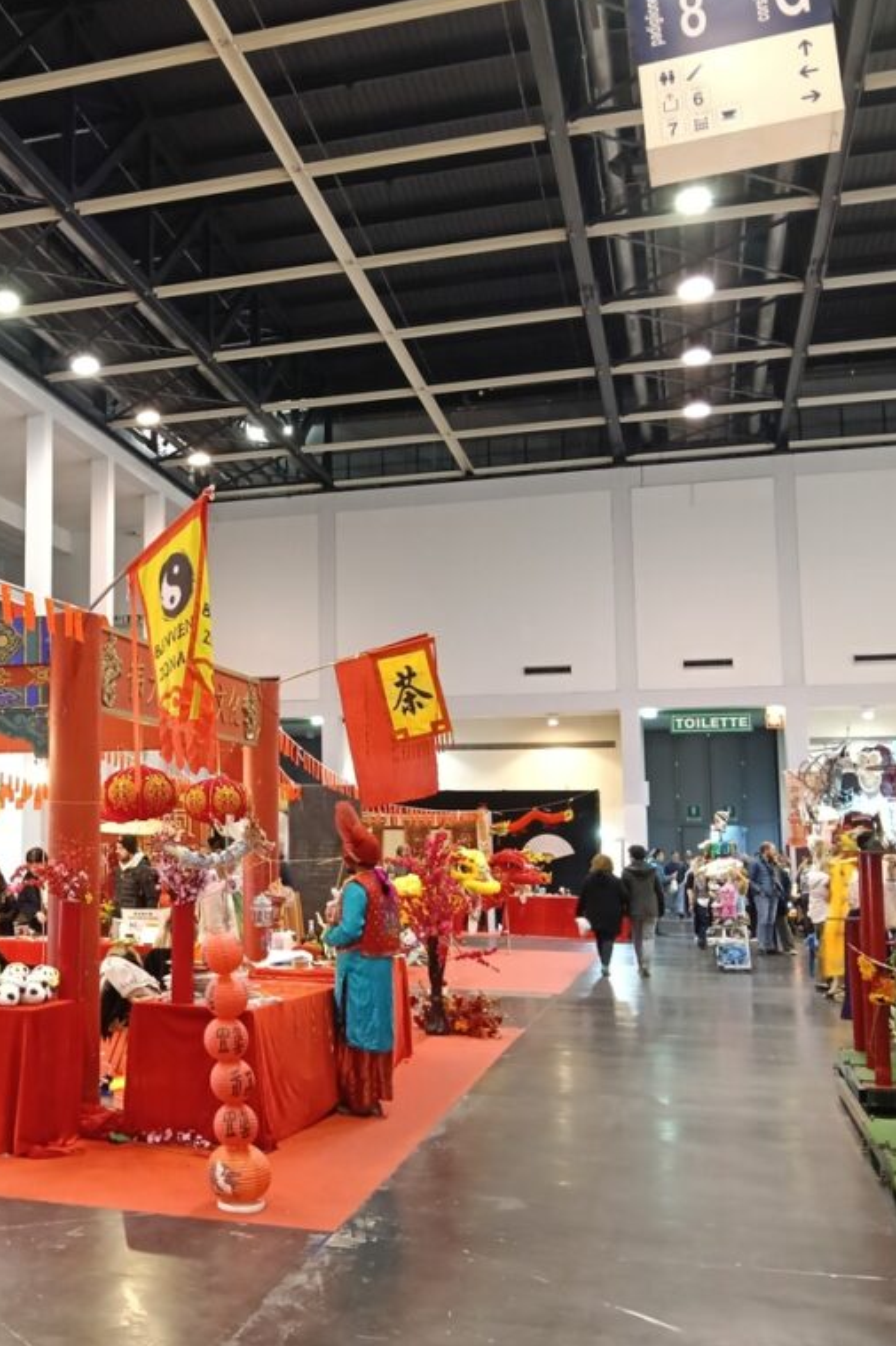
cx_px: 76
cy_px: 672
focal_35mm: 38
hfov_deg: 33.1
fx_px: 1419
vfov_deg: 50.7
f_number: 1.8
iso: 1000
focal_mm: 3.98
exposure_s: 1/25
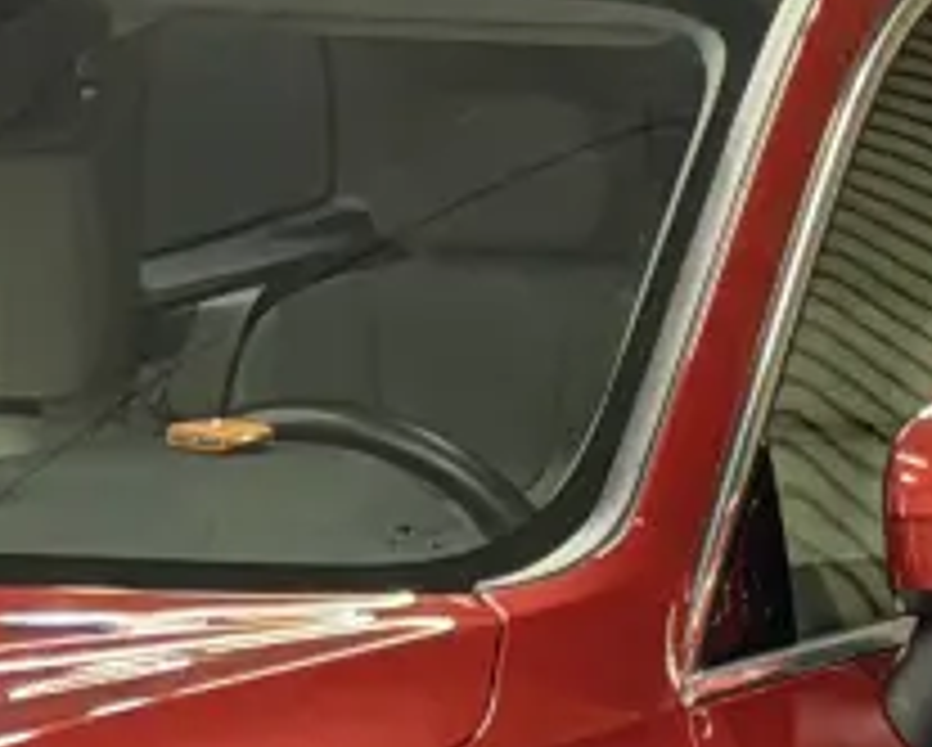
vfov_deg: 4.7
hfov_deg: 5.9
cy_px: 914
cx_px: -225
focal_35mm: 326
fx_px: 9001
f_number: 1.78
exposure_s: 1/50
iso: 125
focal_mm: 6.76
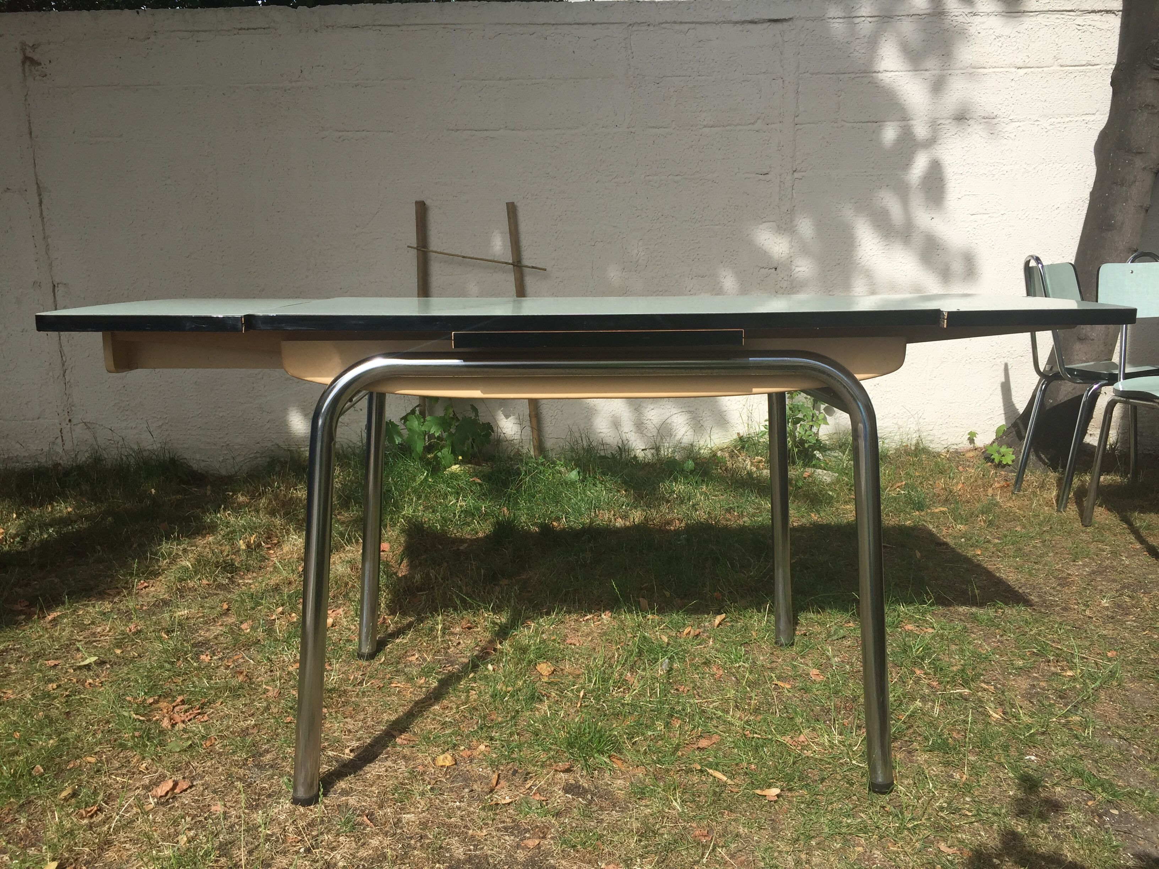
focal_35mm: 29
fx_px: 971
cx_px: 580
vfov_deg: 48.2
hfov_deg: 61.7
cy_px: 434
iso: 32
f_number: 2.2
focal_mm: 4.15
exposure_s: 1/1199
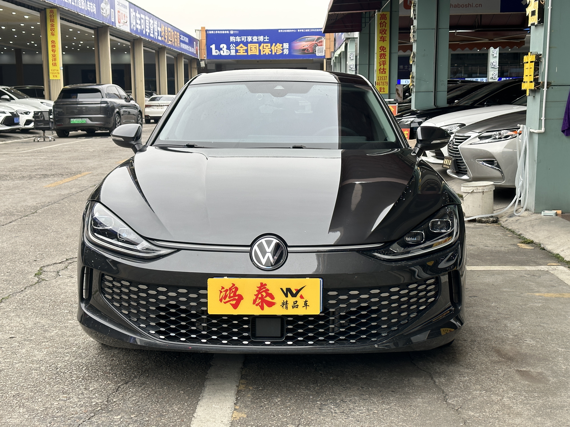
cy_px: 214
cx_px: 285
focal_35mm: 48
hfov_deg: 39.7
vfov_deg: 30.3
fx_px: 790
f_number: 1.78
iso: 64
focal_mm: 6.86
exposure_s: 1/345
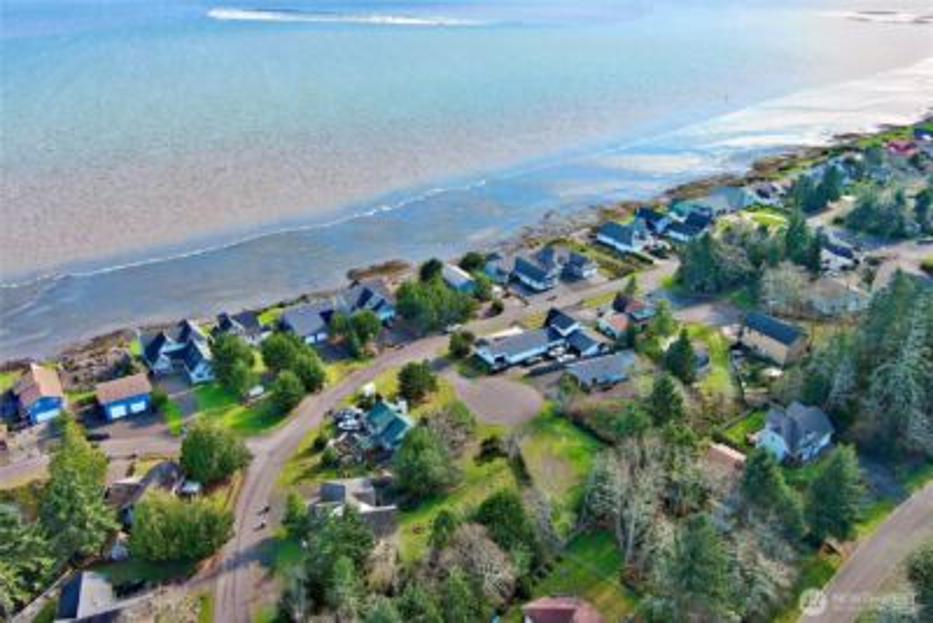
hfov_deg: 63.6
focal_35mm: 29
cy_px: 312
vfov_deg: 45.0
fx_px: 752
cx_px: 466
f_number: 2.8
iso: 100
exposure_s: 1/427
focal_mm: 10.57
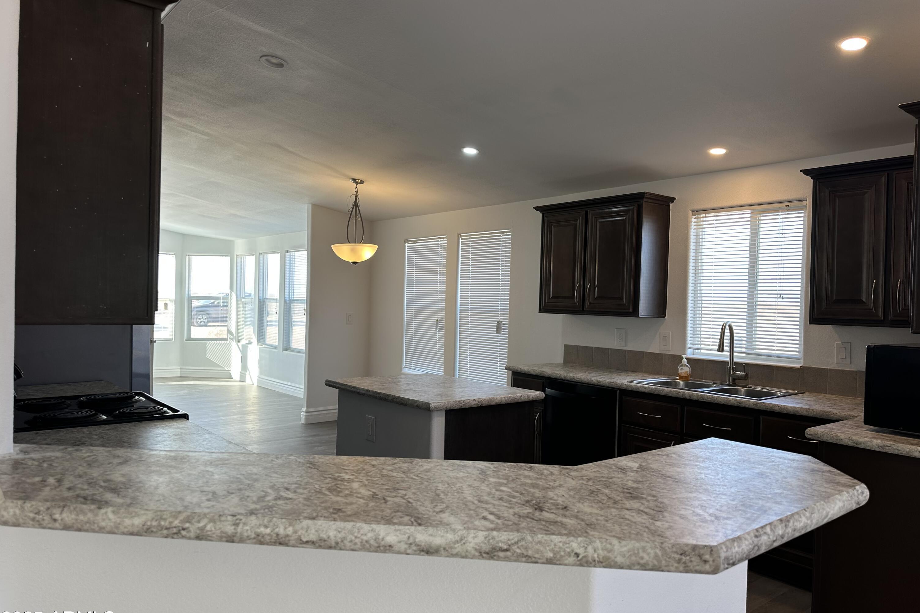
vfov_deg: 51.3
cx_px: 460
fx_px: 639
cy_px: 305
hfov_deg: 71.5
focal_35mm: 25
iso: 64
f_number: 1.78
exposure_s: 1/120
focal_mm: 6.86
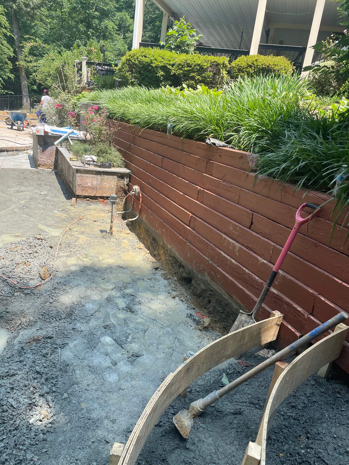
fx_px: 350
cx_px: 174
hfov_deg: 53.1
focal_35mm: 26
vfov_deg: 67.3
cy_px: 232
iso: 32
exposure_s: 1/882
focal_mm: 4.2
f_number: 1.6
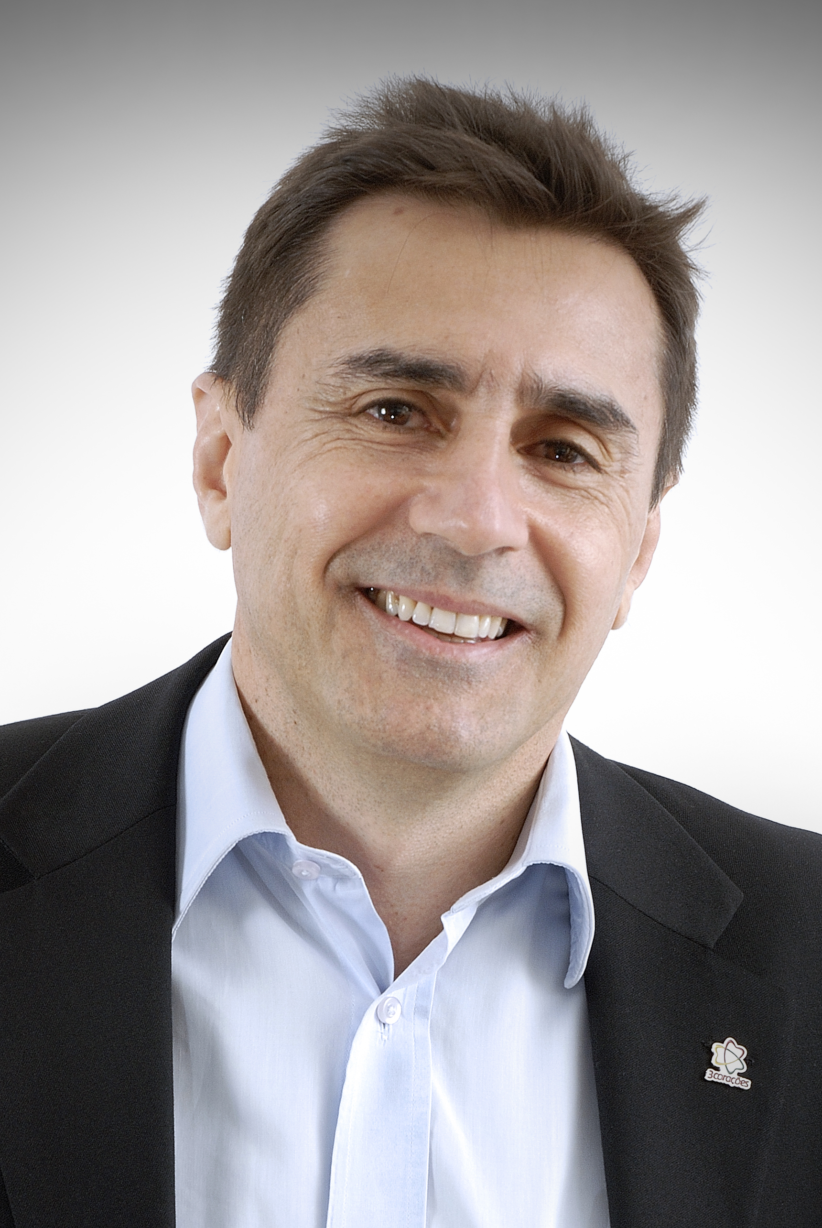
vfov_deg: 19.5
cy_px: 887
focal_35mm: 104
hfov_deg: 13.2
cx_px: 421
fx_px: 3551
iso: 250
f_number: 9
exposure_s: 1/125
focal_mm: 46
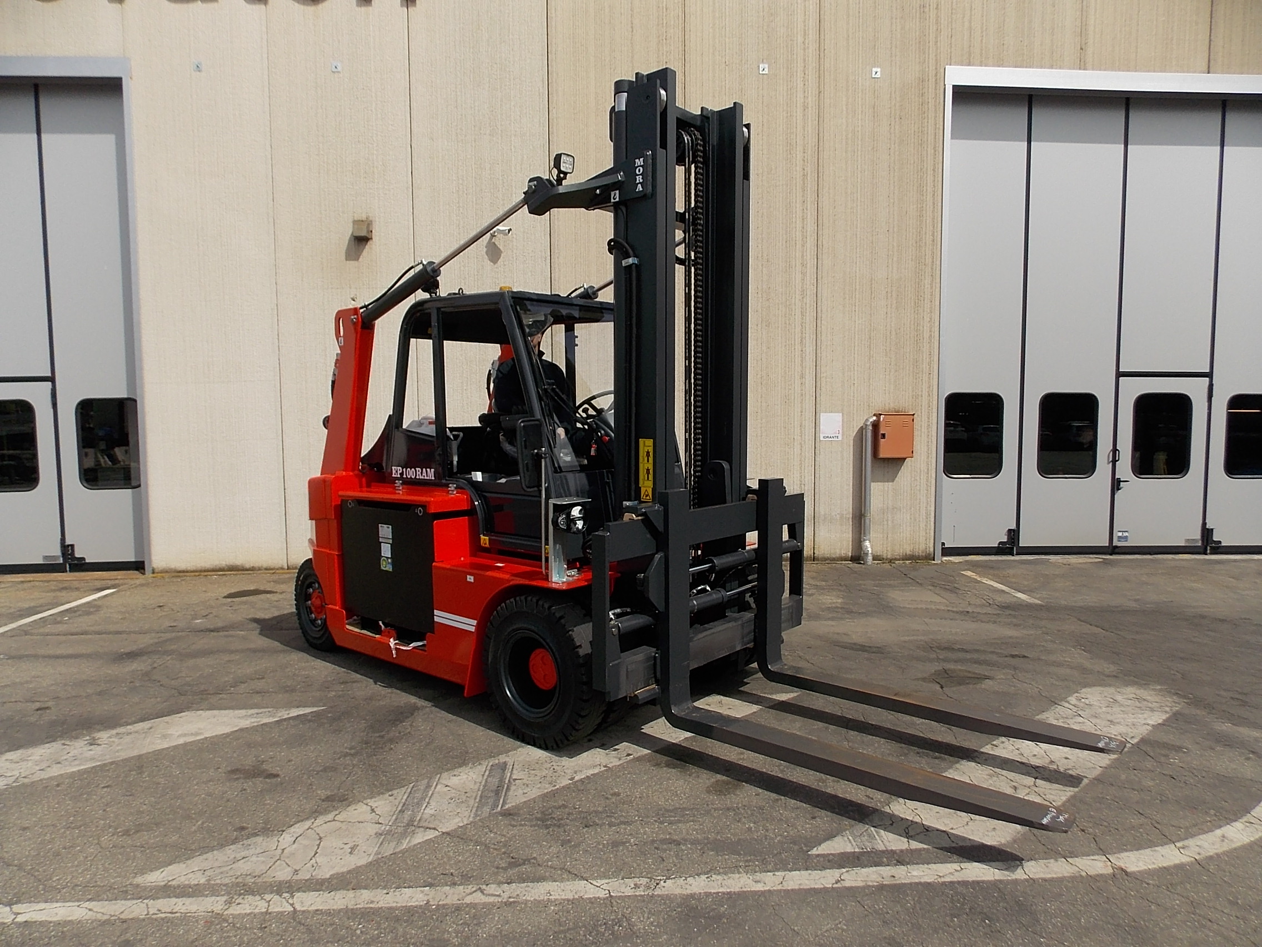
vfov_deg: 58.9
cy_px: 474
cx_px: 631
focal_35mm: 23
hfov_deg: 73.9
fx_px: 839
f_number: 3.1
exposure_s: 1/1250
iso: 80
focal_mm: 4
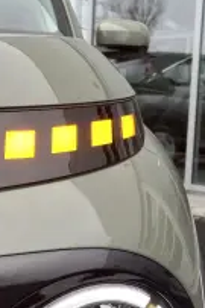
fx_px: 411
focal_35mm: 48
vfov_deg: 41.1
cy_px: 144
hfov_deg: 27.1
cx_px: 23
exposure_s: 1/753
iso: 50
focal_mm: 5.7
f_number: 1.5
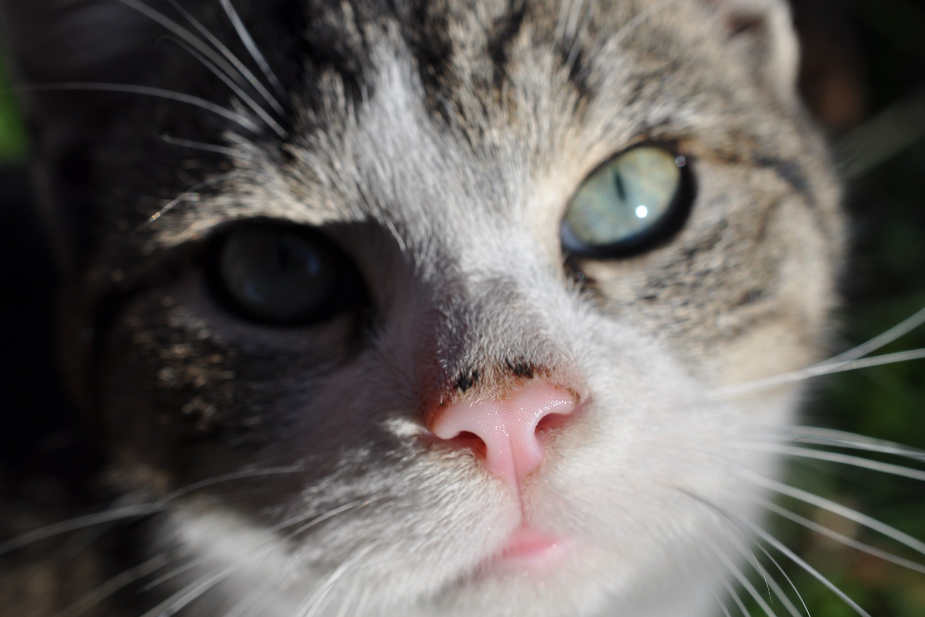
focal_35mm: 61
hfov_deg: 32.9
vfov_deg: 22.3
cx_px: 461
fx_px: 1567
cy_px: 310
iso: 200
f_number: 8
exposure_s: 1/500
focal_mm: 40
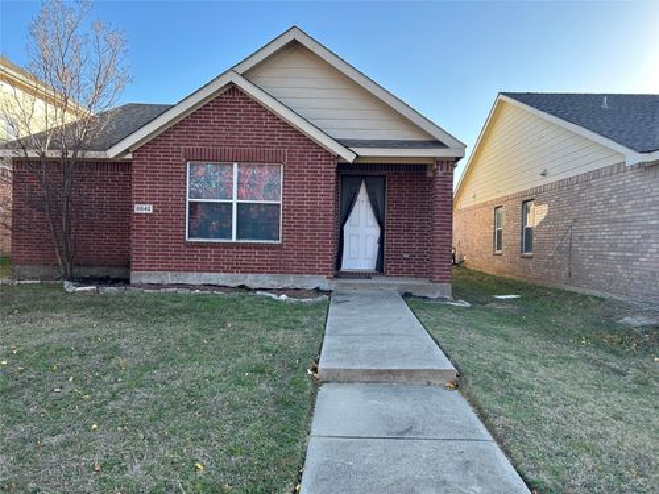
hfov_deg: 67.3
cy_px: 247
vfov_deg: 53.1
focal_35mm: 26
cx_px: 330
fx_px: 495
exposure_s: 1/687
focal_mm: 5.7
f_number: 1.5
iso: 50
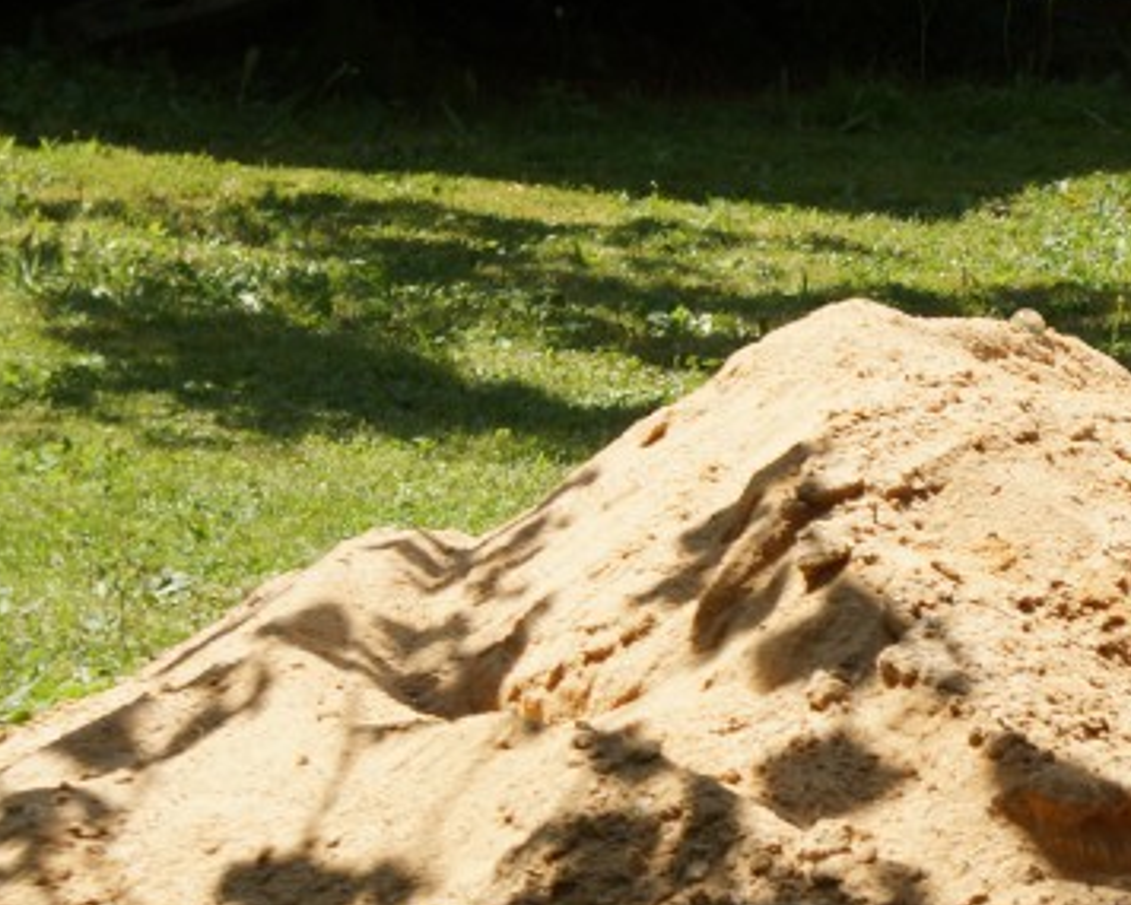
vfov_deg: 6.5
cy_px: 689
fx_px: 7935
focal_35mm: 237
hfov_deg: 8.0
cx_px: 1639
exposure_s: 1/250
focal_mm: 50
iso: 100
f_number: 7.1
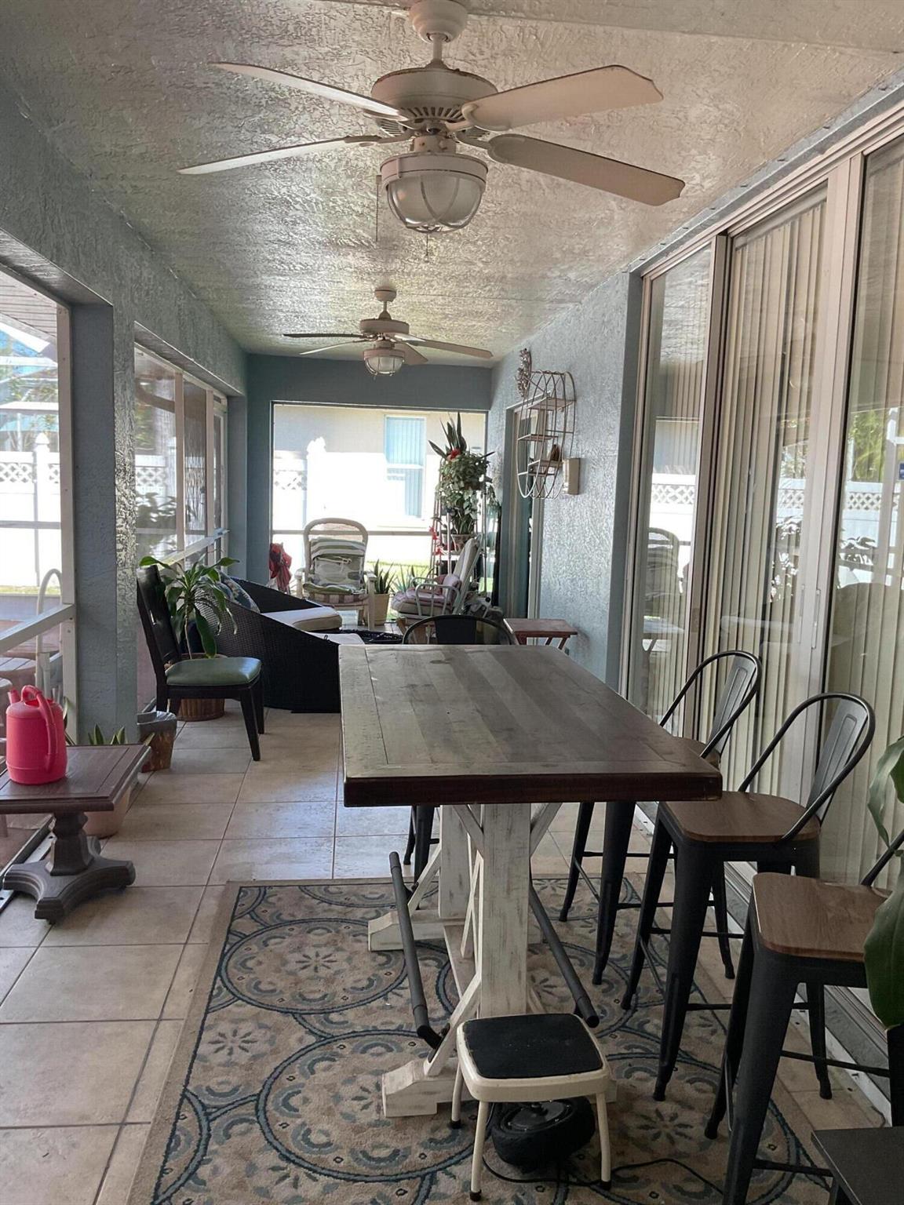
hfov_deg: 48.2
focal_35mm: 29
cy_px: 602
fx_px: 1010
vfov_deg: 61.7
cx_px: 452
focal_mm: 3
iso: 50
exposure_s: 1/120
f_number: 1.8
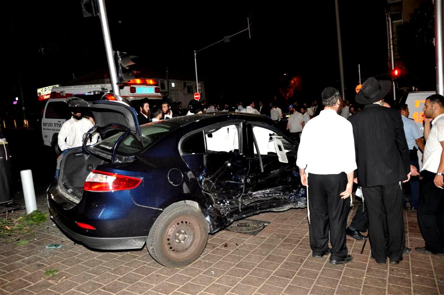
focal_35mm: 27
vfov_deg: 47.8
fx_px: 333
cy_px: 148
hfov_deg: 67.4
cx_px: 222
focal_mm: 18
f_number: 5
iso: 500
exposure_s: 1/60
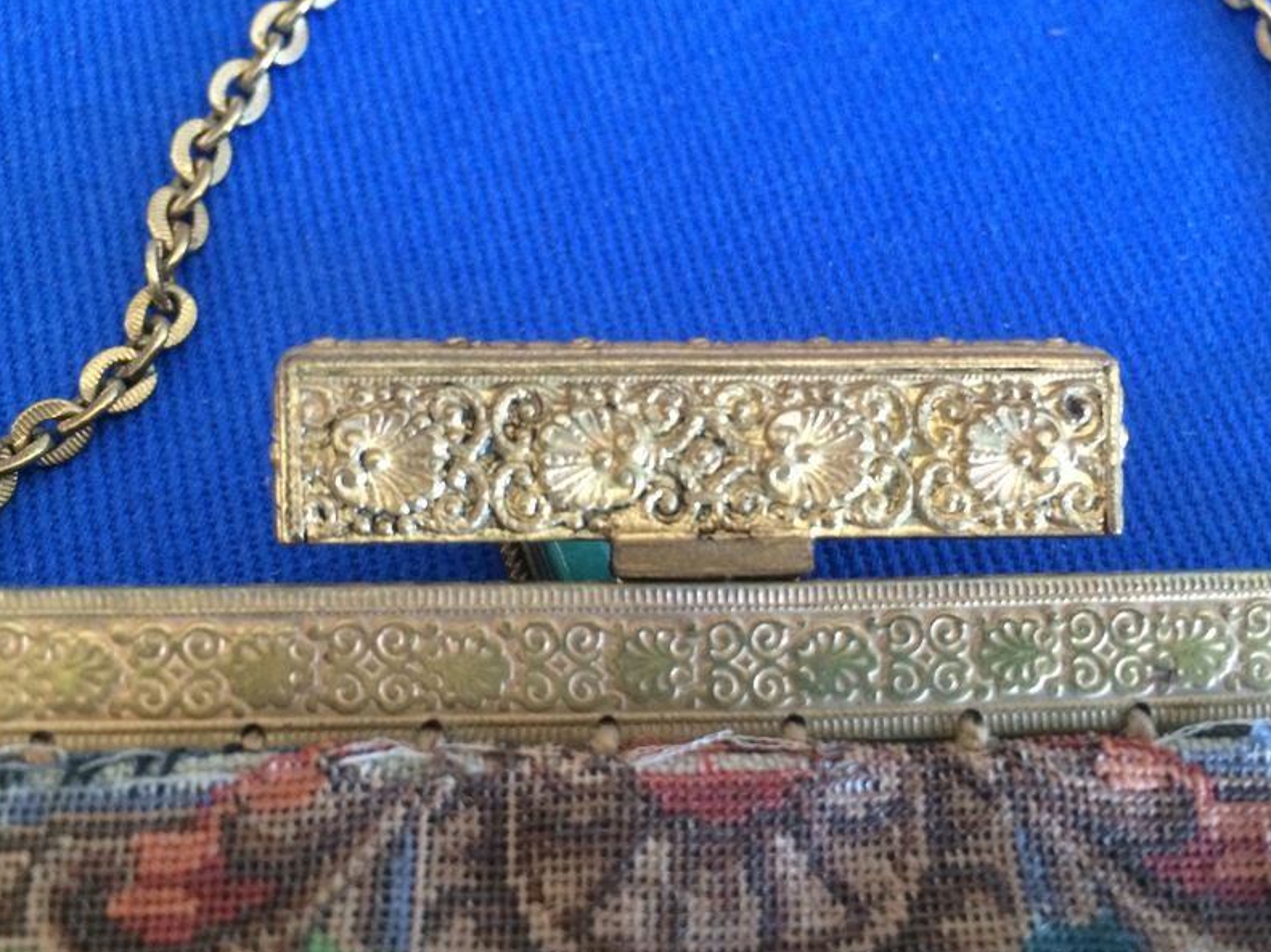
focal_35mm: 33
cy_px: 476
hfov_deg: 55.3
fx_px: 1211
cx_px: 683
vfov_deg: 42.9
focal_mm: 4.15
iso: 320
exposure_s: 1/30
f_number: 2.2
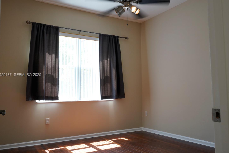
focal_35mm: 31
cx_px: 119
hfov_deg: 60.3
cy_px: 75
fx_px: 197
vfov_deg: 42.3
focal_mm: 28
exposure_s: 1/30
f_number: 11
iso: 1000
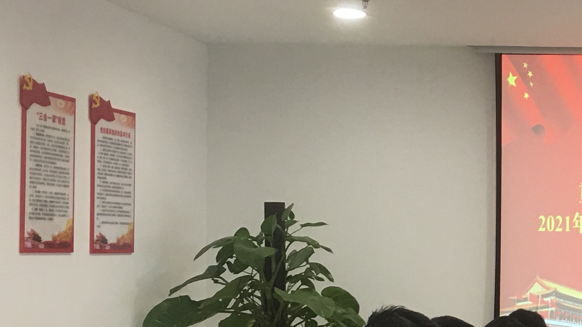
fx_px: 1435
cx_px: 707
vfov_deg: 13.0
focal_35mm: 93
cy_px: 234
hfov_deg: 21.2
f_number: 2.2
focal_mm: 4.15
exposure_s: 1/17
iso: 40
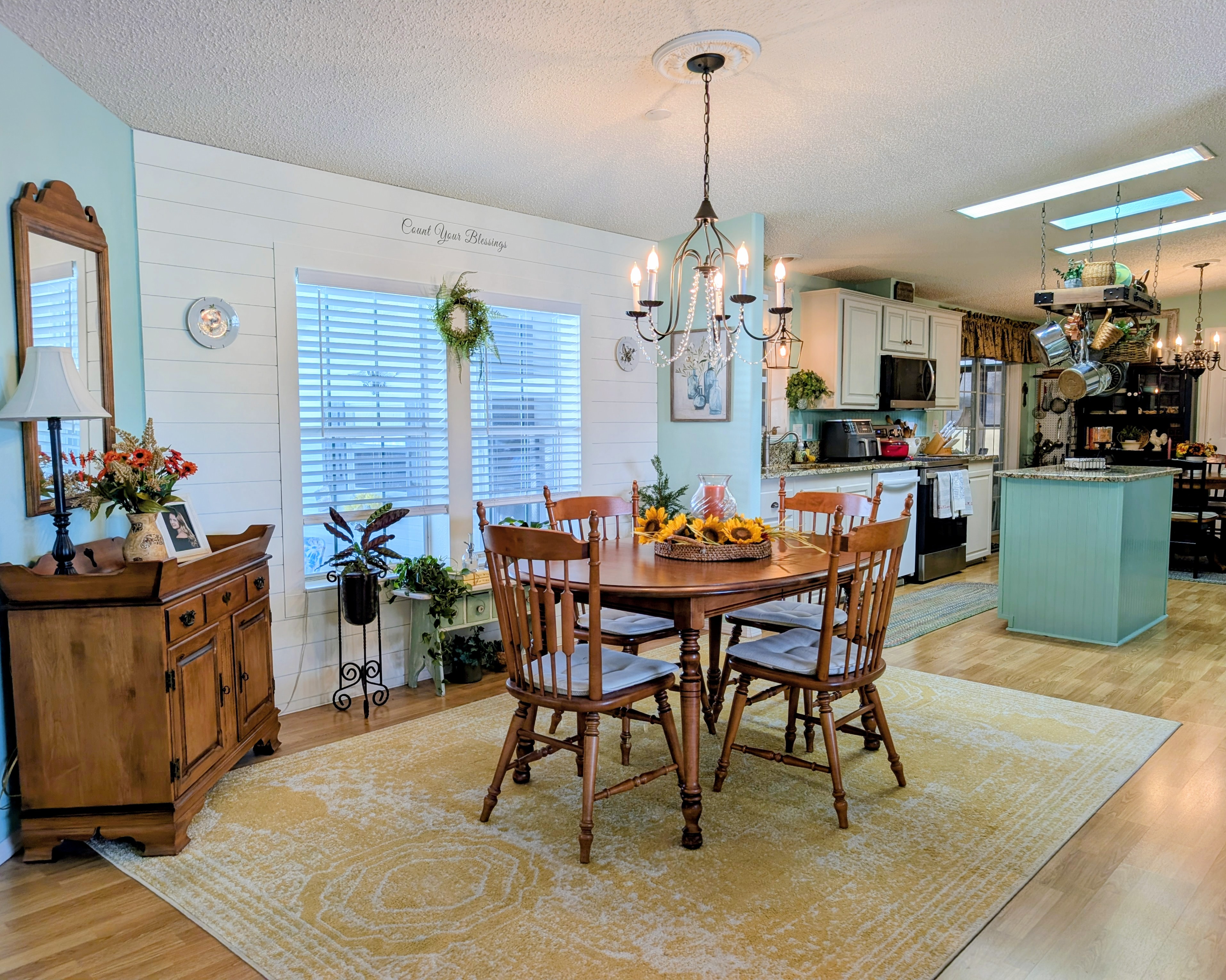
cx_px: 643
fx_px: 907
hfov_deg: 68.1
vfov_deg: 56.8
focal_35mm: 25
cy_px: 489
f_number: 1.68
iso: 25
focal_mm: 6.9
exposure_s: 1/60
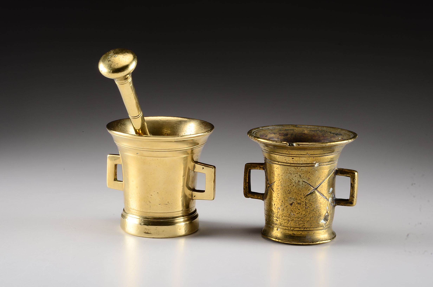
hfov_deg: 20.7
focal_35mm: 99
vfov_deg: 13.8
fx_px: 1188
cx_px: 216
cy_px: 144
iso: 100
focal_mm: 66
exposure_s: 1/200
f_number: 20
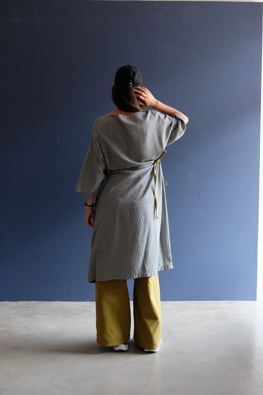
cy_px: 198
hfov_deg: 35.1
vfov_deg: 50.7
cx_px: 132
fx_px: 416
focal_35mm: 38
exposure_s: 1/320
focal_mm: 25.4
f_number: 3.2
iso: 1250
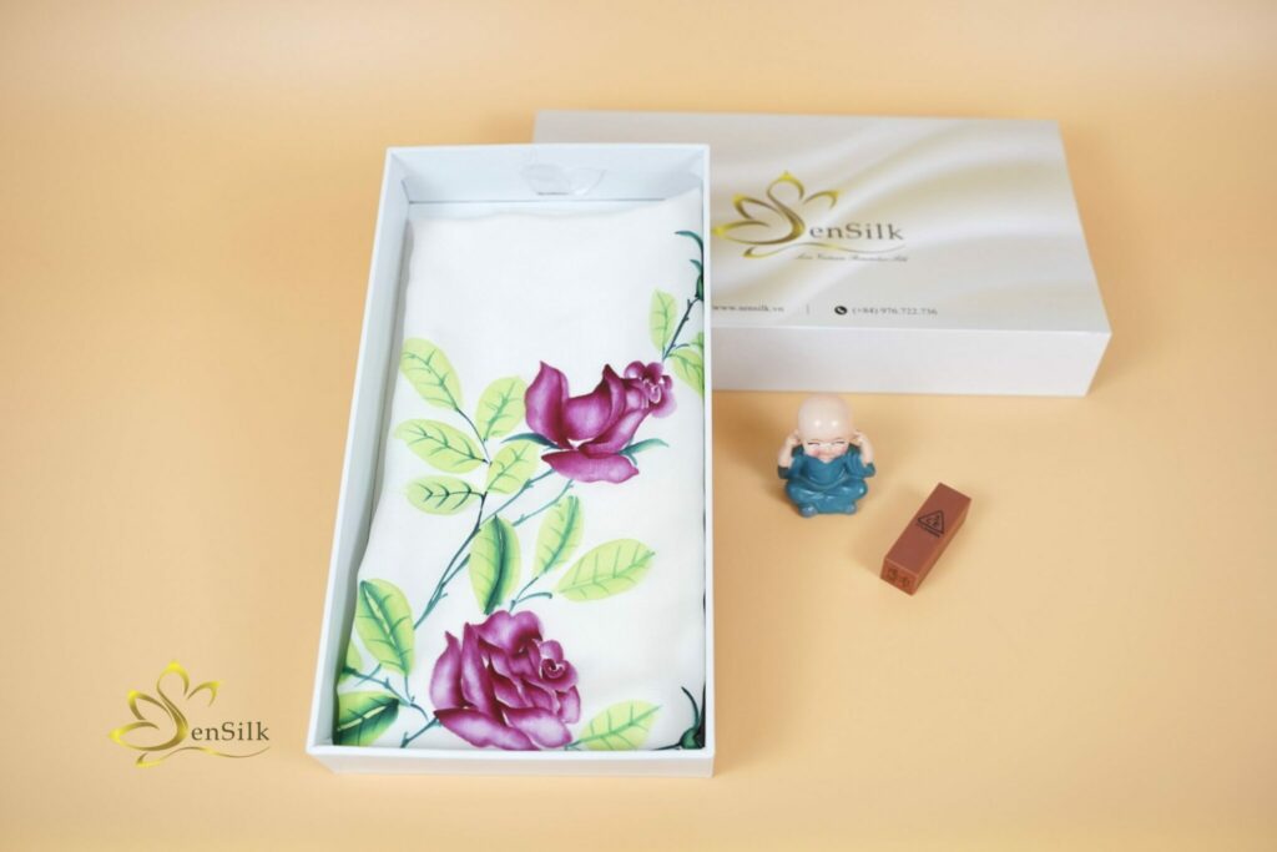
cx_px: 638
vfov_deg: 38.9
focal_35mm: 34
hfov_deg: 55.8
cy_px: 426
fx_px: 1206
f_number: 3.5
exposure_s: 1/400
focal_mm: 34
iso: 400
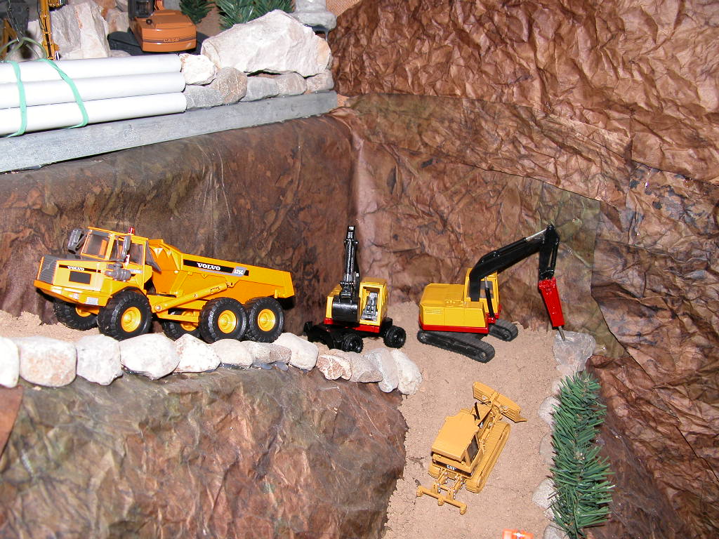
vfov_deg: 40.7
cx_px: 360
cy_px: 270
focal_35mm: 35
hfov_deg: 52.6
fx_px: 727
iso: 100
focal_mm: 8.9
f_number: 2.8
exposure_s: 1/60
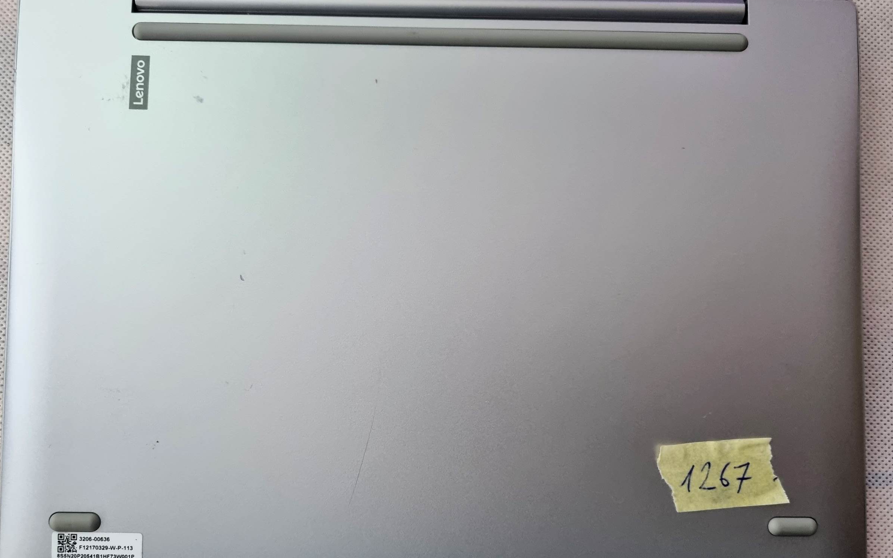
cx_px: 446
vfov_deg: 44.5
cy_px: 304
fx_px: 681
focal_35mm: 28
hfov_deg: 66.5
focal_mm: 5.4
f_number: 1.8
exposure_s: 1/50
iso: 400
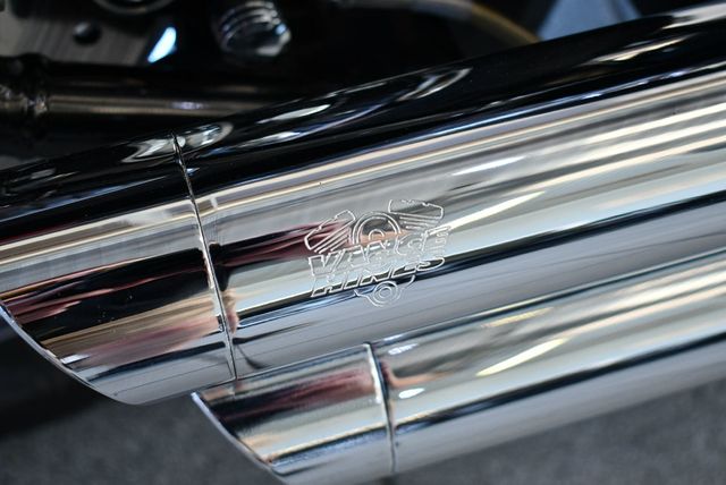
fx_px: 1373
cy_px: 242
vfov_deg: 20.1
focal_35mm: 68
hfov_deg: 29.6
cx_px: 363
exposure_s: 1/200
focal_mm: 34
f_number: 4.5
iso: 800
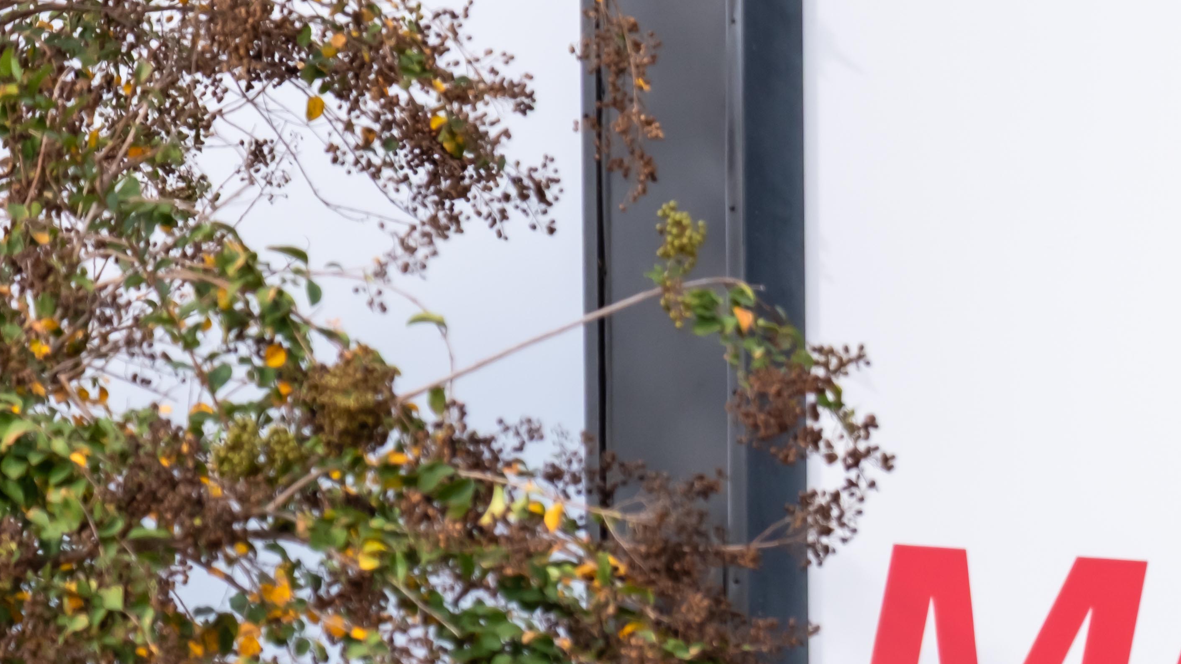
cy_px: 635
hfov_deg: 4.5
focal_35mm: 473
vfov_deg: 2.6
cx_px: 1593
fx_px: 14811
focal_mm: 110.3
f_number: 4.2
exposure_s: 1/1250
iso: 250
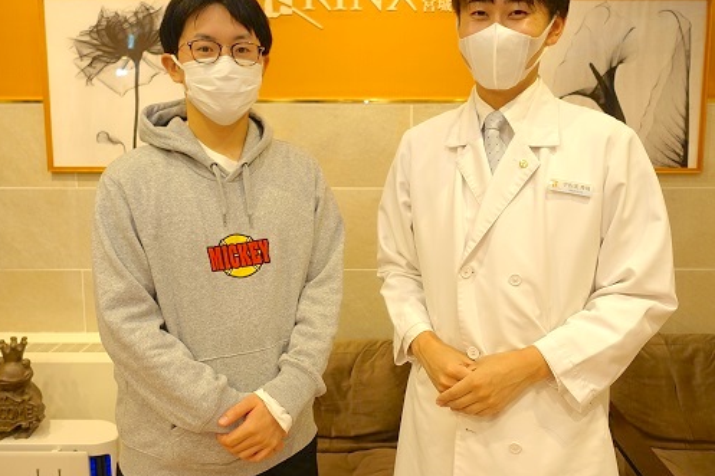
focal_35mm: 29
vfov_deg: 44.7
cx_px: 367
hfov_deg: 63.7
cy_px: 193
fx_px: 576
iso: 125
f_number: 1.8
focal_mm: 8.8
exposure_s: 1/30
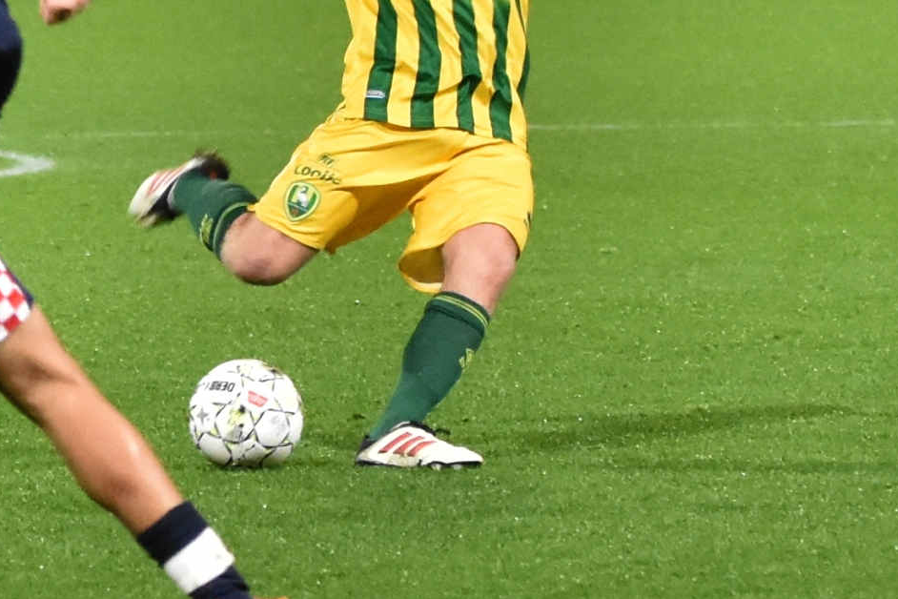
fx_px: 6560
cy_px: 191
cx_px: 248
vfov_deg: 5.2
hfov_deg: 7.8
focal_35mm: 263
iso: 2500
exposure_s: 1/400
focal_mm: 86
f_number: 2.8
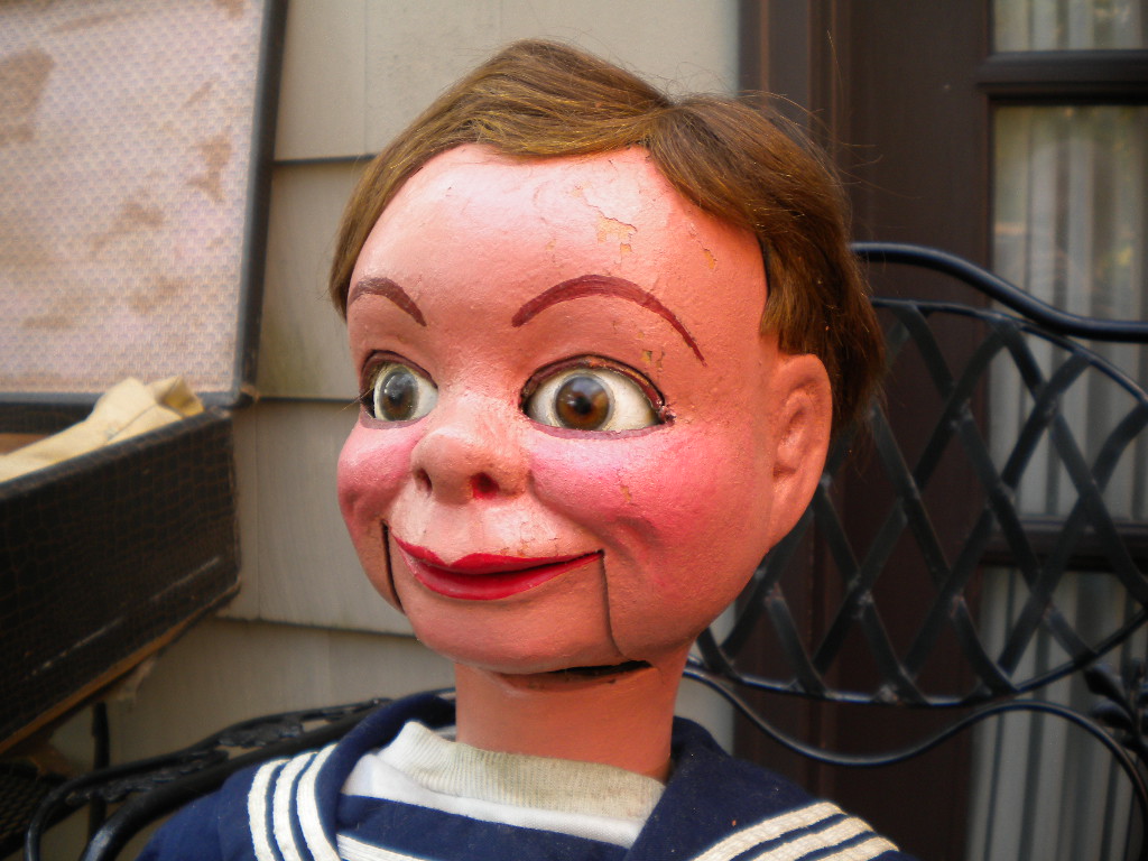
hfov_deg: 52.6
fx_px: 1161
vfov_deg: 40.7
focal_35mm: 35
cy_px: 430
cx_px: 574
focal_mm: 6.3
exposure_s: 1/63.5
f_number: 3.1
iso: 80
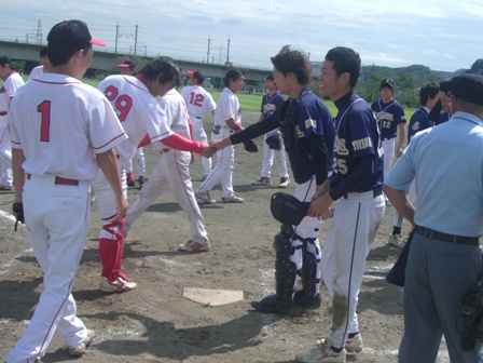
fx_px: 530
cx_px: 242
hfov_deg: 49.0
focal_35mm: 38
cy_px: 182
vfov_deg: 37.7
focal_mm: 7.9
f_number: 5.6
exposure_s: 1/320
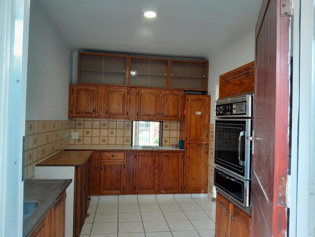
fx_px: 237
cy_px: 118
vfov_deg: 53.1
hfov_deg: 67.3
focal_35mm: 26
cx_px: 158
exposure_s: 1/50
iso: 200
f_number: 1.8
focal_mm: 3.98
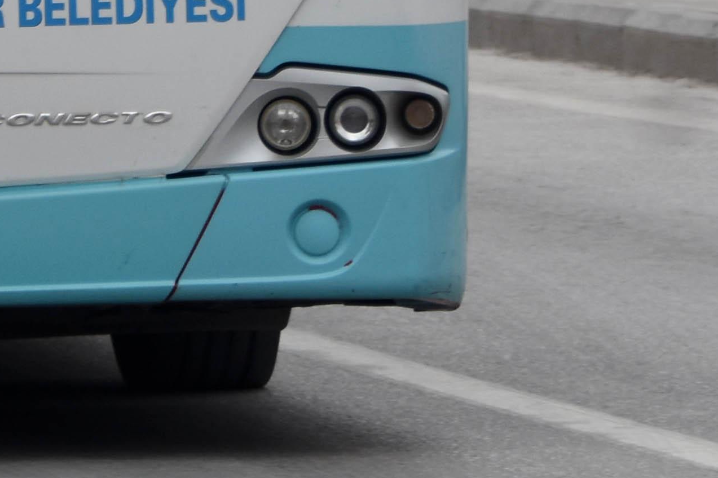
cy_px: -493
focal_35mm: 792
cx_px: -146
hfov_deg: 2.6
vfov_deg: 1.7
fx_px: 15791
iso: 280
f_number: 5.3
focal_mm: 112
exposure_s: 1/250
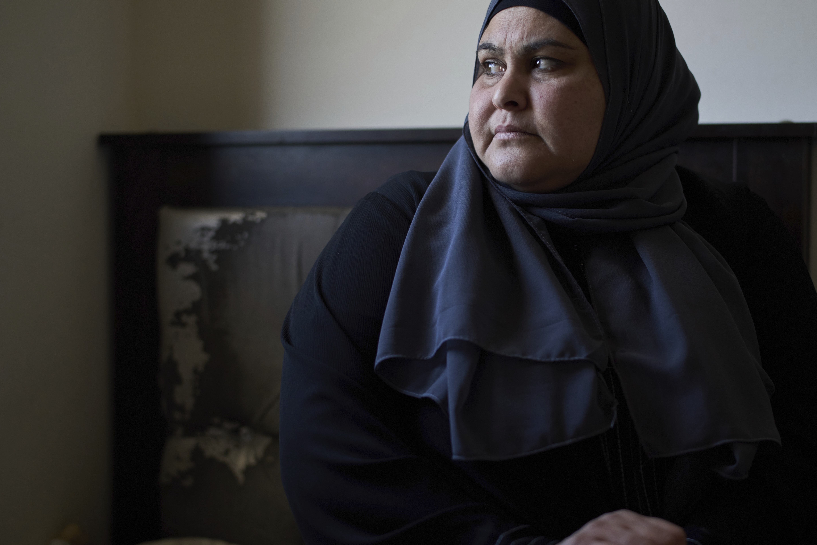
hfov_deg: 27.7
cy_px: 315
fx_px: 1656
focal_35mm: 73
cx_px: 484
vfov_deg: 18.7
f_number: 1.4
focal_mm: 50
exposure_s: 1/1000
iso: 500
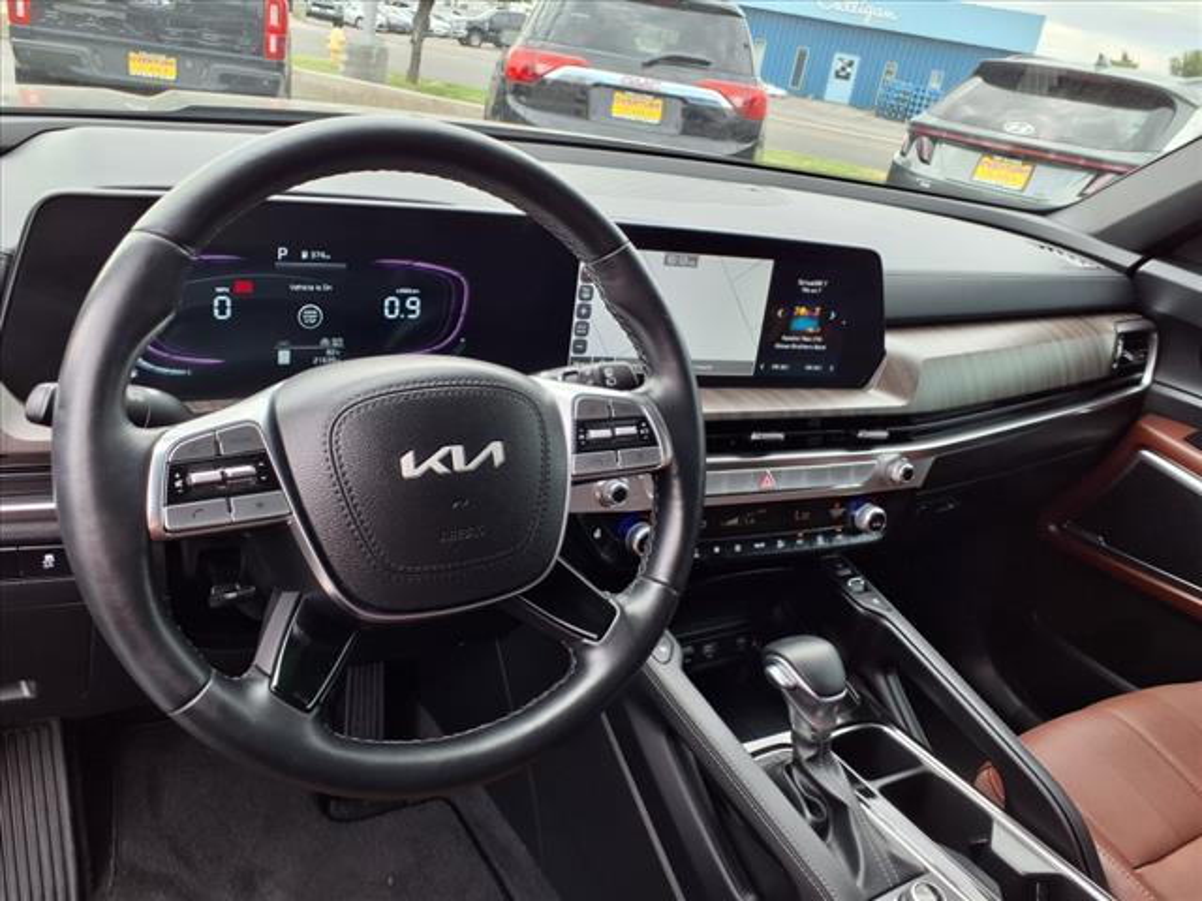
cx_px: 601
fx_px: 938
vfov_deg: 51.4
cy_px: 450
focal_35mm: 27
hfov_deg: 65.3
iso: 40
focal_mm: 3.58
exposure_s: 1/139
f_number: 1.9
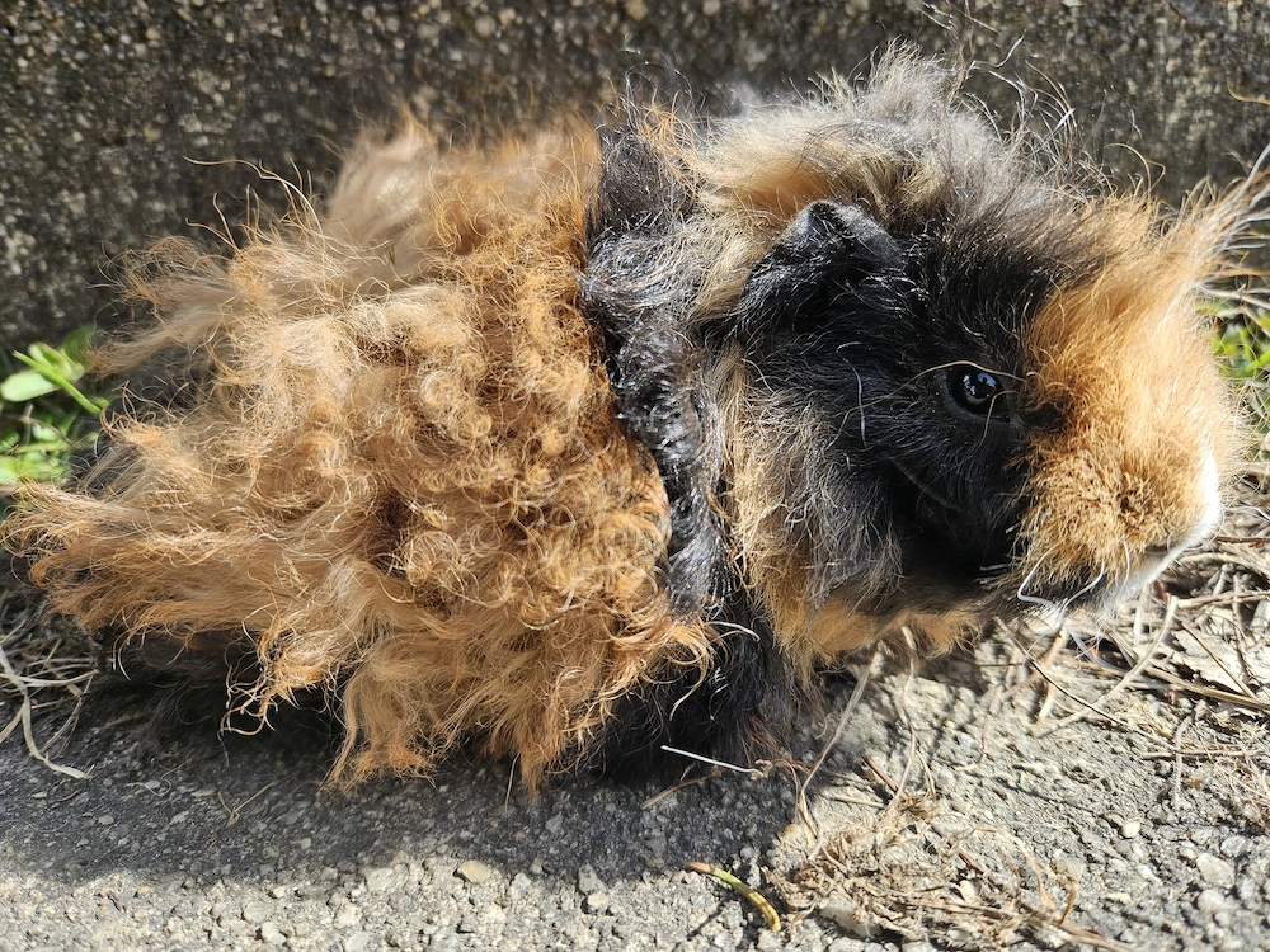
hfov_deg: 73.9
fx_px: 844
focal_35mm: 23
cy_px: 476
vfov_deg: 58.9
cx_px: 635
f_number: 1.8
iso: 25
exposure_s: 1/476
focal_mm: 5.4
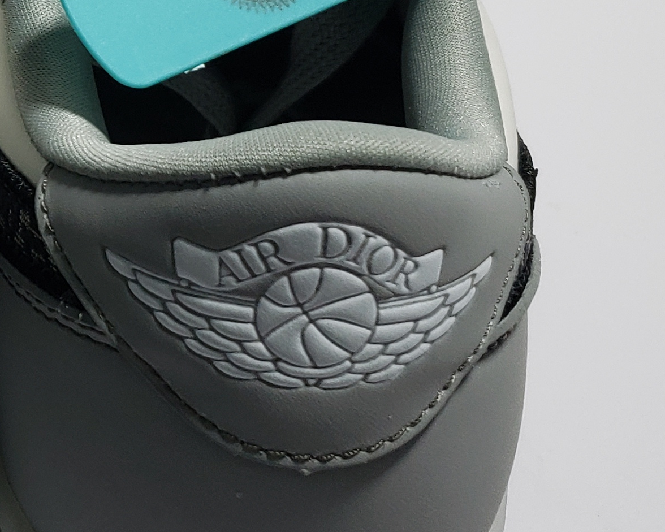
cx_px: -113
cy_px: 209
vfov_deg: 17.6
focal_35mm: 87
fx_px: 1712
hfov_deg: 20.7
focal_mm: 4.3
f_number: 1.5
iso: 50
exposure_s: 1/441
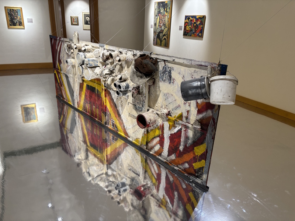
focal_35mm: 26
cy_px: 110
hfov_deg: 67.3
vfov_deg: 53.1
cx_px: 148
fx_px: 222
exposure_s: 1/60
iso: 160
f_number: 1.6
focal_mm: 5.96
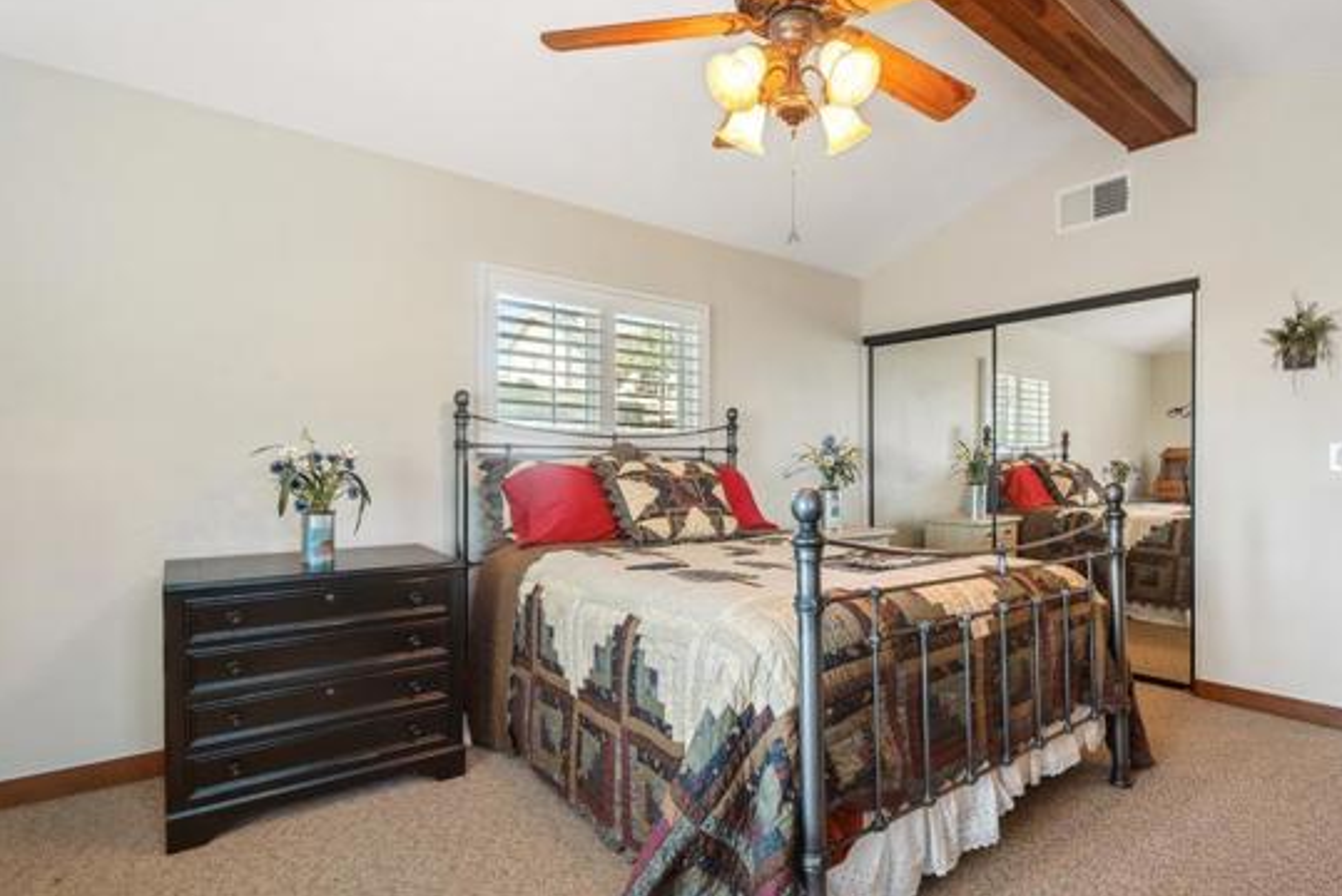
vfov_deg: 64.6
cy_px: 474
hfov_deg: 86.5
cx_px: 752
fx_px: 709
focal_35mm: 19
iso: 400
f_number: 8
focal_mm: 16
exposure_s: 1/25
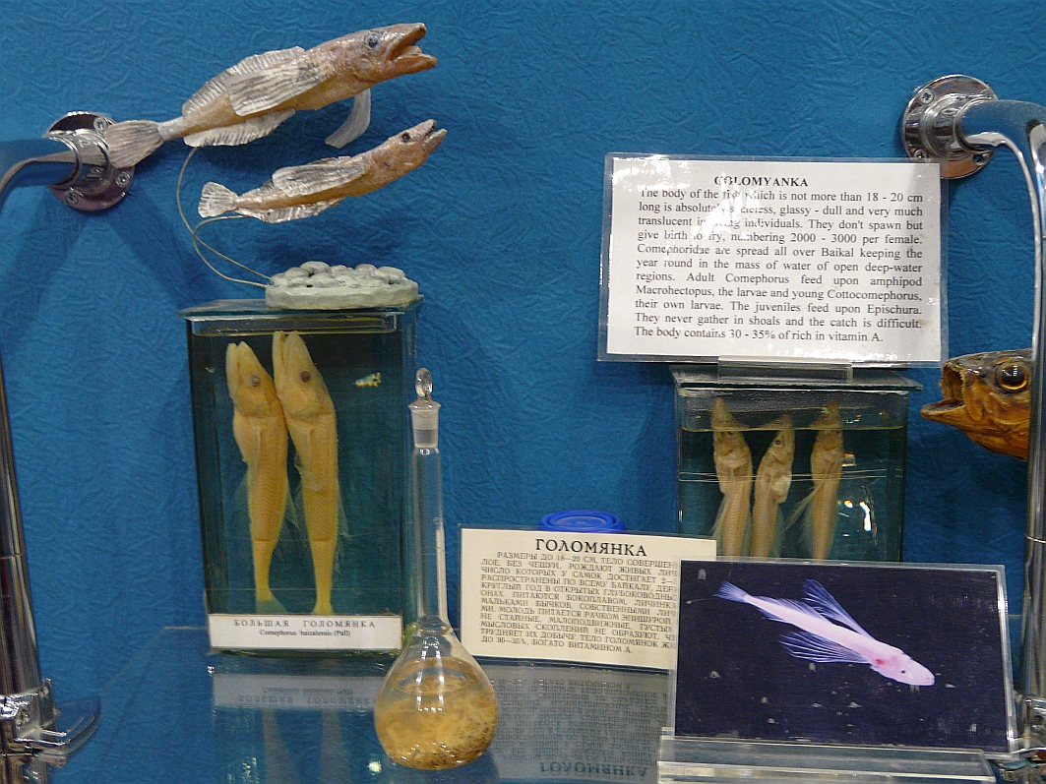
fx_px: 1239
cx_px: 523
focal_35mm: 41
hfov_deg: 45.8
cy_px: 392
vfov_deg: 35.1
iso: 200
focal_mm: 6.7
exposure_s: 1/6
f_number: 3.2
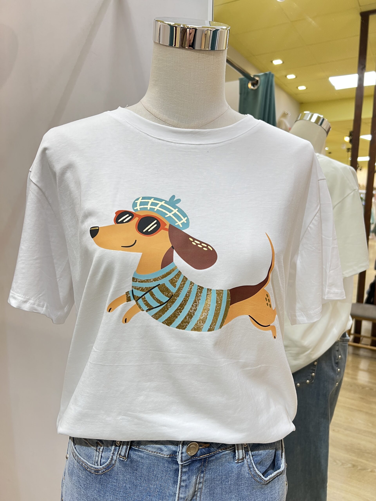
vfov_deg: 67.3
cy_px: 250
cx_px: 188
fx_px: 377
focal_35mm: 26
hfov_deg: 53.1
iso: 64
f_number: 1.5
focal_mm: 5.7
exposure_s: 1/50
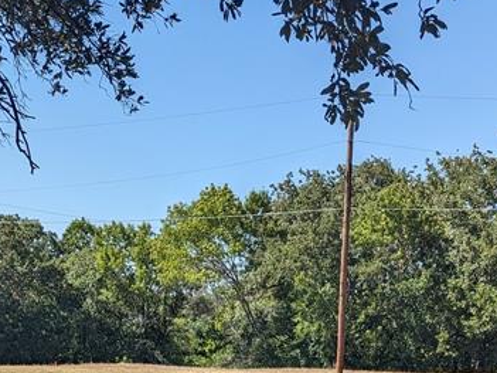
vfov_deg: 19.4
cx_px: 290
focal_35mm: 70
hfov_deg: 27.7
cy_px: 488
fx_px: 1005
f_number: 1.85
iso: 50
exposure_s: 1/1529
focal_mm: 6.81
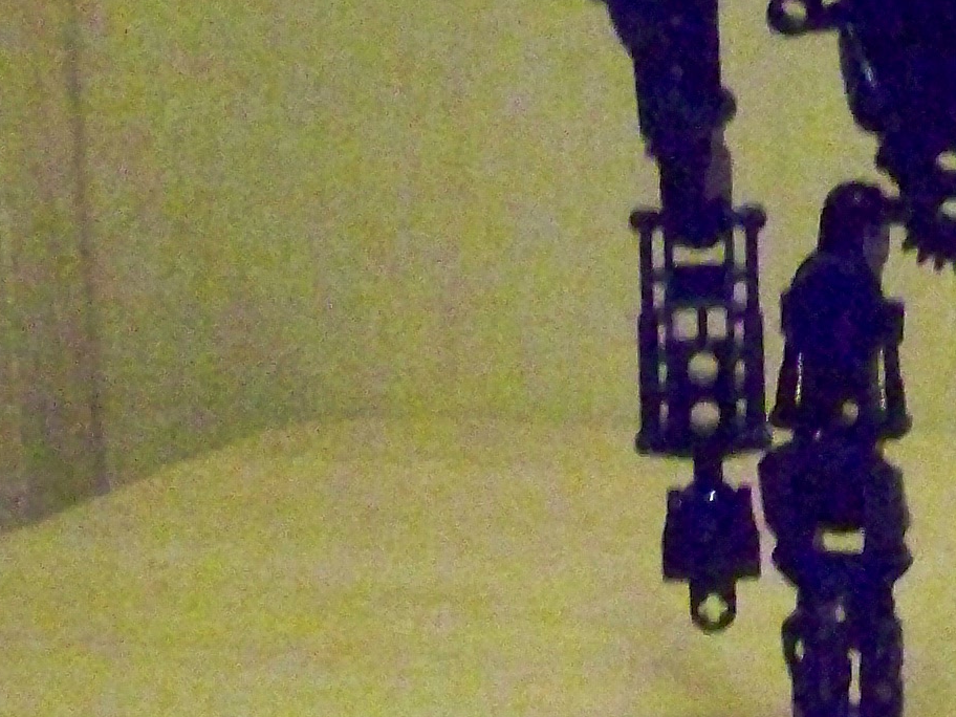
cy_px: 140
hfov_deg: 14.5
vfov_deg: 11.5
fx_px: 3535
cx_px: 1387
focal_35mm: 128
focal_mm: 6.3
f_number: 2.8
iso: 1600
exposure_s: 1/30
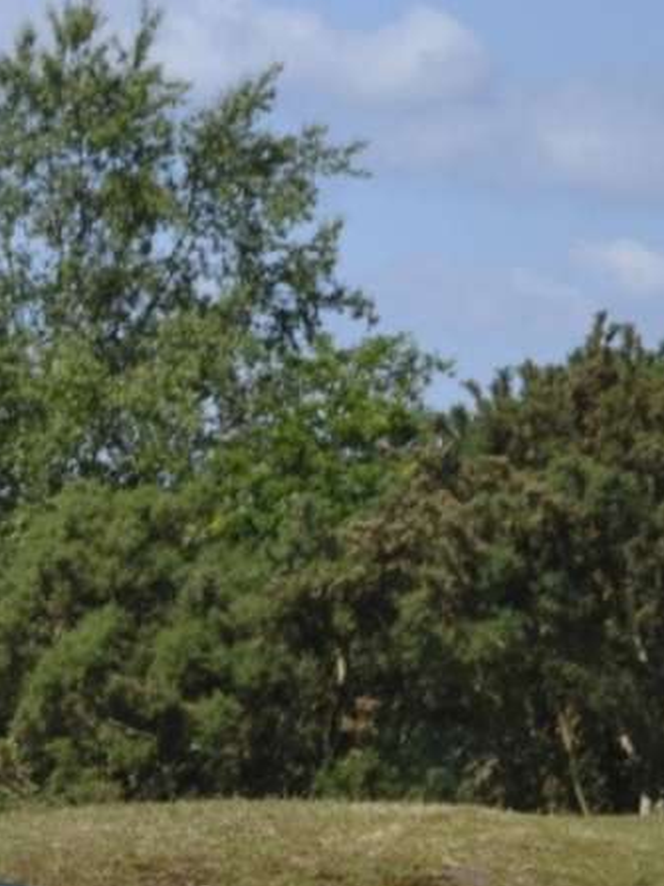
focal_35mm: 258
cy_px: 621
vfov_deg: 7.7
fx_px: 6602
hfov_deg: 5.6
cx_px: -620
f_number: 5.6
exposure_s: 1/1000
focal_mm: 40
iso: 200
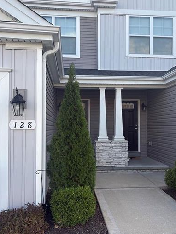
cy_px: 124
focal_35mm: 34
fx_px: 231
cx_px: 95
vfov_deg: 53.9
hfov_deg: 41.7
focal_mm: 5.96
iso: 50
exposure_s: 1/412
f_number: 1.6
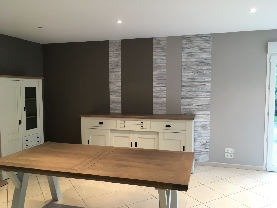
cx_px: 138
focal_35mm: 29
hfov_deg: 61.7
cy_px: 104
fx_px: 232
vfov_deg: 48.2
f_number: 2.2
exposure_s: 1/33
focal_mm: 4.15
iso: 80
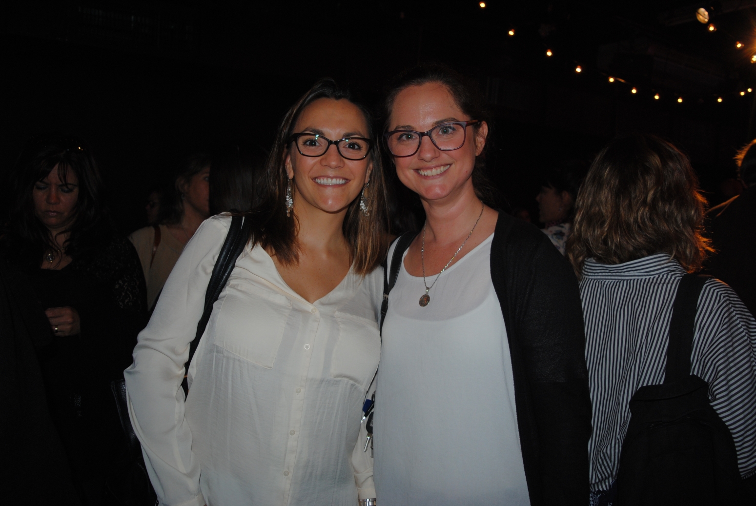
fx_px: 631
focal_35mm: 30
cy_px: 253
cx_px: 378
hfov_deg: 61.9
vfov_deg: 43.7
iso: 200
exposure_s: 1/60
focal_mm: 20
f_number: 3.8
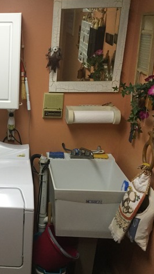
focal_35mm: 43
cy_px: 137
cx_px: -15
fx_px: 312
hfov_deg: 25.7
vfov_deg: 47.3
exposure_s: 1/30
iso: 160
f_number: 2.2
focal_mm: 4.15
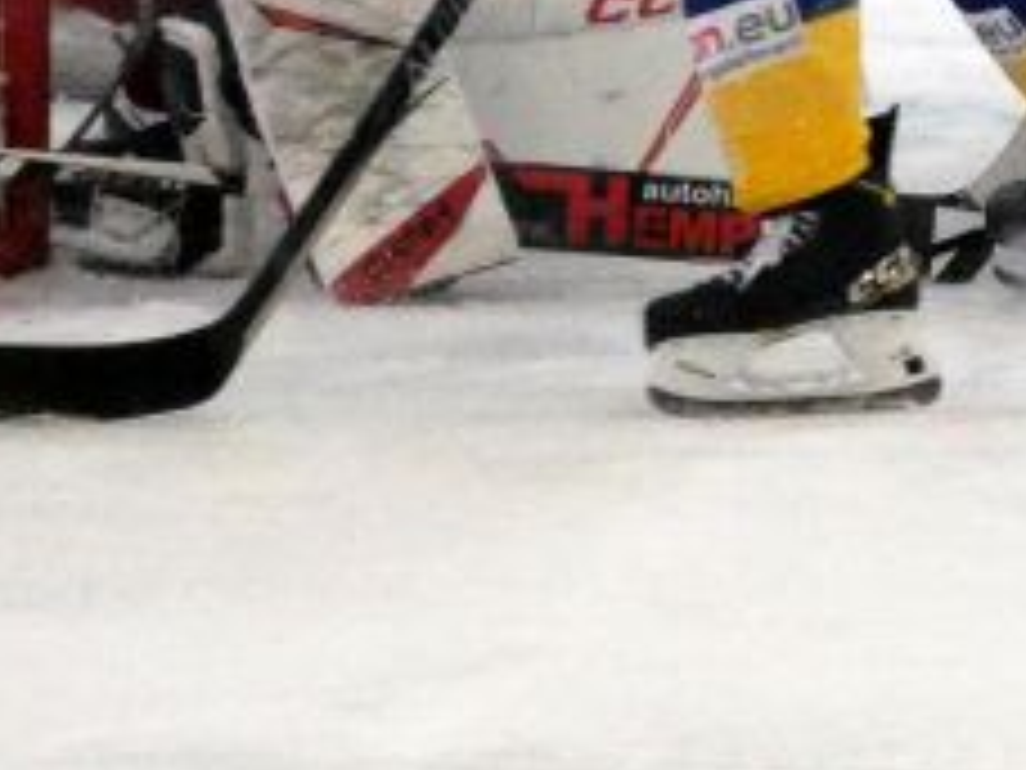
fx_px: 13842
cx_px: 832
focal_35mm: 467
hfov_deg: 4.2
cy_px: -448
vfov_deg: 3.2
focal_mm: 25.8
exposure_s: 1/500
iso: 2000
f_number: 5.3
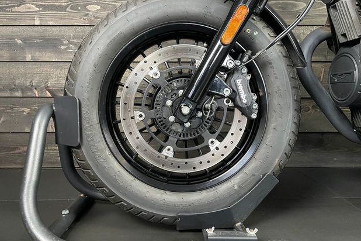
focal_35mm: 28
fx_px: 281
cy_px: 101
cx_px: 178
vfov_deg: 46.2
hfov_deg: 65.5
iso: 500
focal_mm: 4.2
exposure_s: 1/33
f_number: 1.6
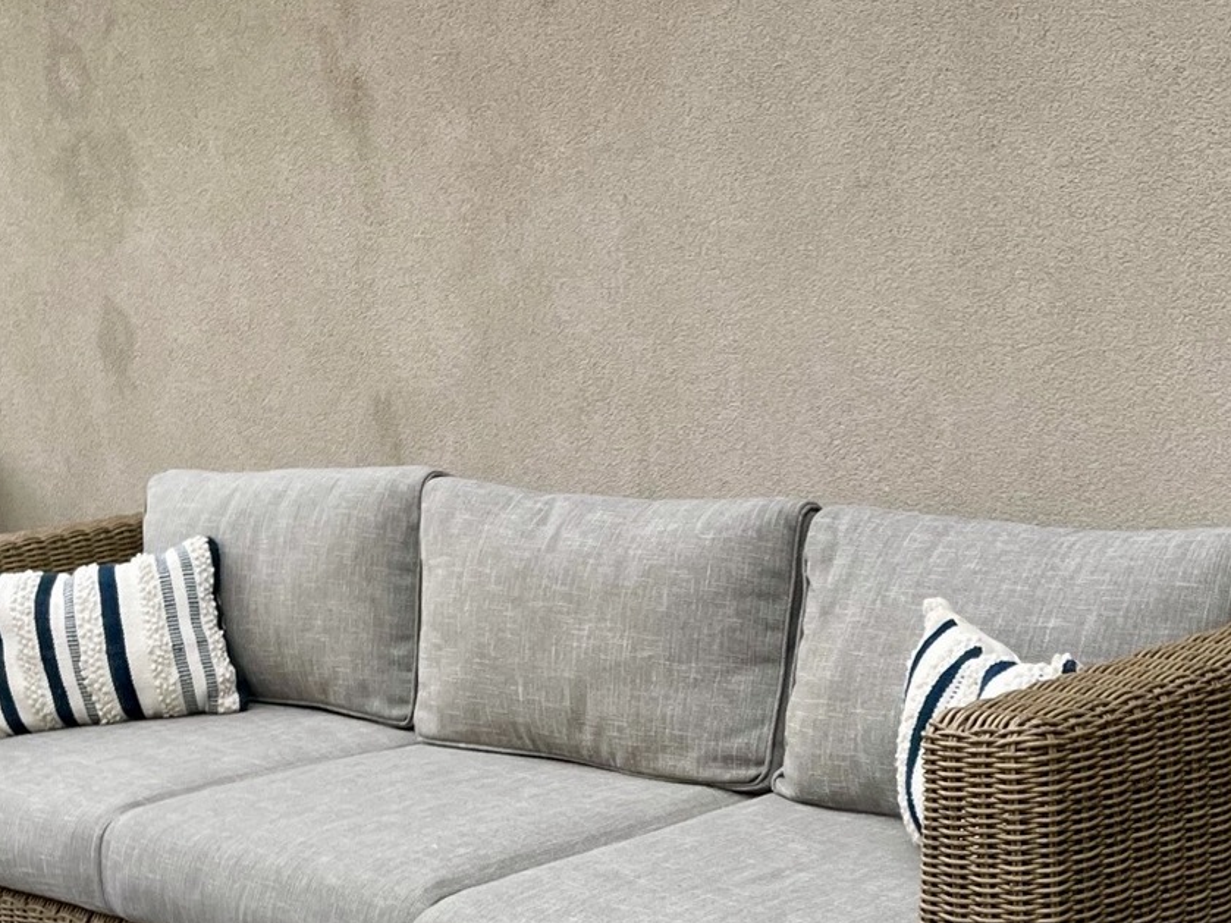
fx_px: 2205
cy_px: 927
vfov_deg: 22.7
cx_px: 808
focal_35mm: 62
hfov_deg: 31.0
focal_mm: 4.2
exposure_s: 1/121
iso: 100
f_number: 1.6
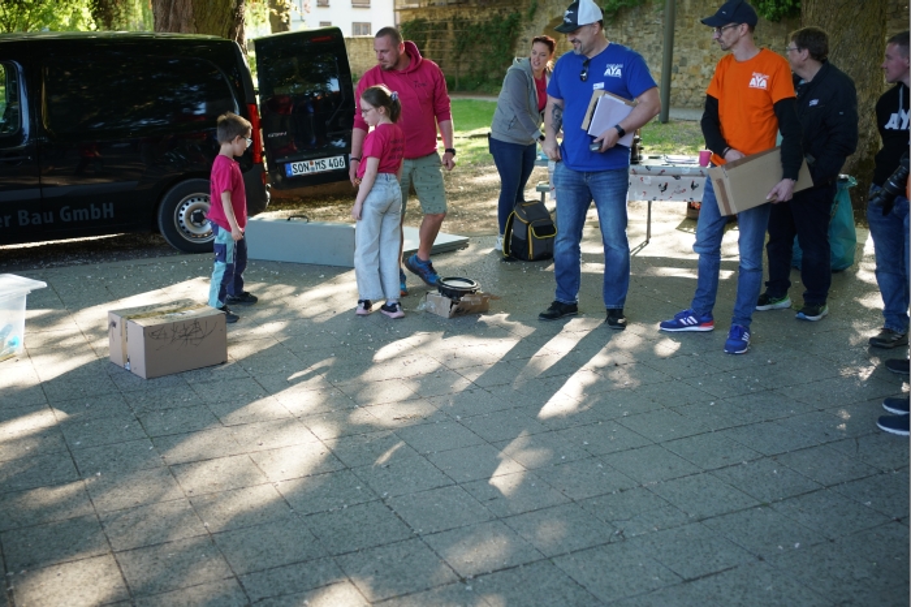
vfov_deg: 33.4
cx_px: 456
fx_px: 1012
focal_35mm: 40
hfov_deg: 48.5
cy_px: 304
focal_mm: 40
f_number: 2.8
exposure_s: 1/400
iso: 400
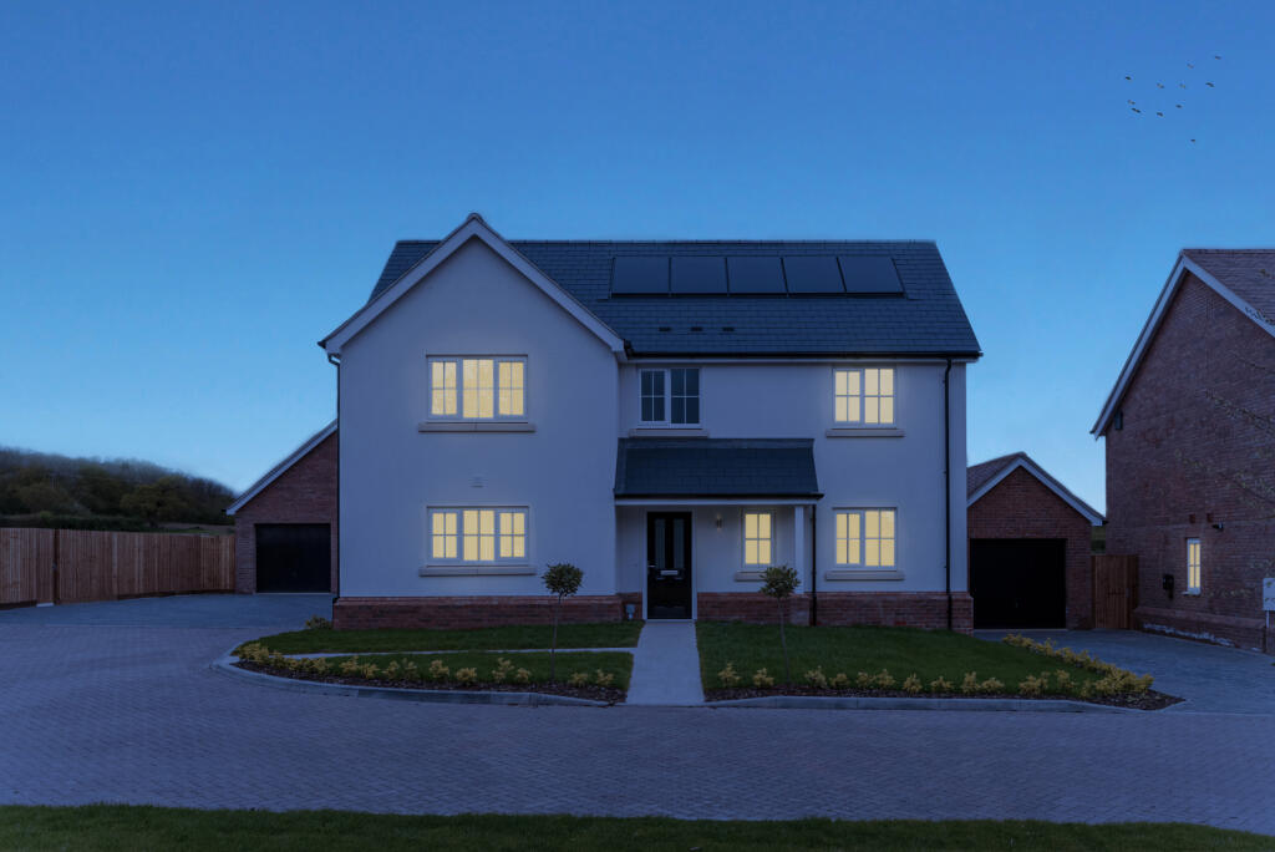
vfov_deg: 46.5
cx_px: 638
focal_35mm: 28
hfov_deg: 65.4
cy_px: 426
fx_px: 992
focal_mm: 28
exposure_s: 1/800
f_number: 3.2
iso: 100
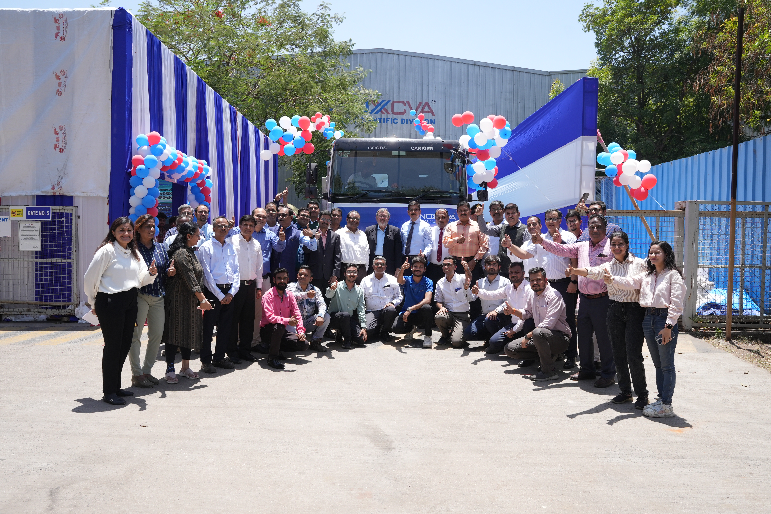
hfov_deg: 61.8
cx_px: 386
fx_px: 645
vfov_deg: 43.5
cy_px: 257
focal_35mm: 30
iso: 320
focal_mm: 30.1
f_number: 6.3
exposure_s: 1/640
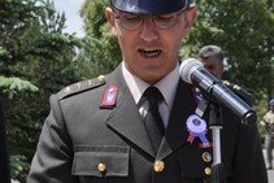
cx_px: 103
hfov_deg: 13.1
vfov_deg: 8.7
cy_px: 170
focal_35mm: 157
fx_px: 1196
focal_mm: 34
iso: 200
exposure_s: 1/320
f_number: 9
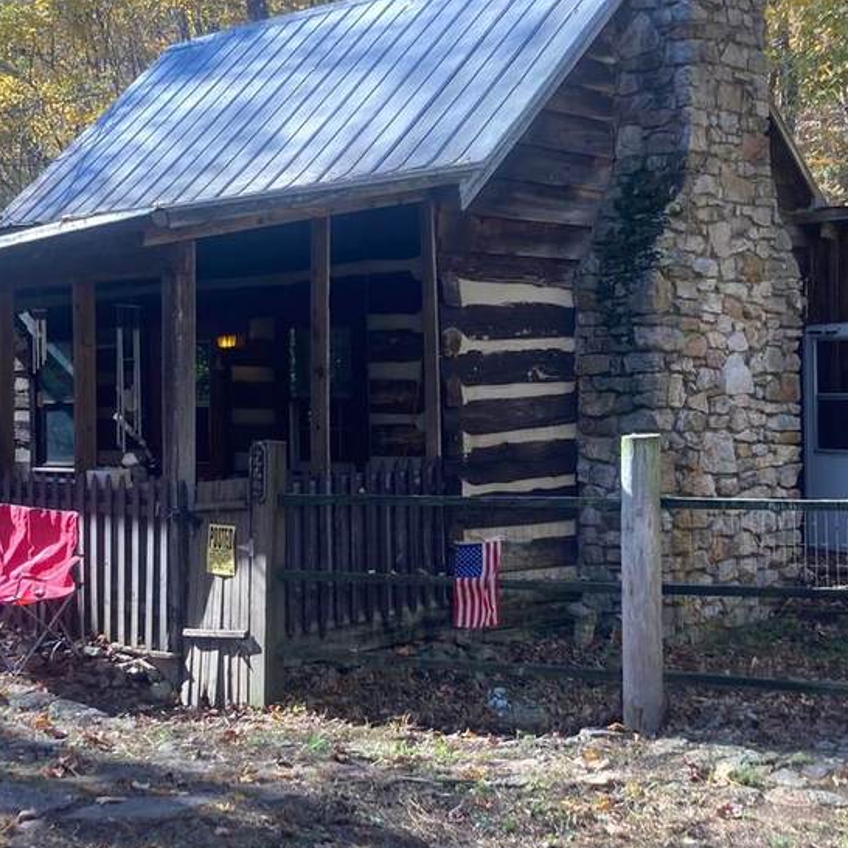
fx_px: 1608
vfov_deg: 29.5
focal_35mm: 58
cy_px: 407
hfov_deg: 29.5
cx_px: 408
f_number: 1.8
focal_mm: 3.99
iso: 25
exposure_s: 1/121
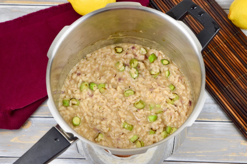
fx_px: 700
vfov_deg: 13.4
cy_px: 82
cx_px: 124
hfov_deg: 20.0
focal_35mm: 102
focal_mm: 68
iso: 400
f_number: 4.5
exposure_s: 1/80
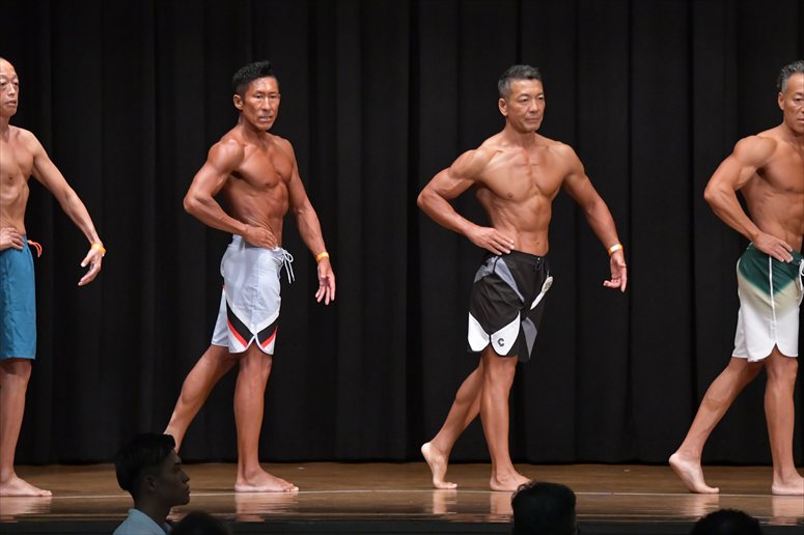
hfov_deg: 10.2
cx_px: 402
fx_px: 4509
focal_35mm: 202
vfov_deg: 6.8
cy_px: 268
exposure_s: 1/400
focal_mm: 135
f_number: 5.6
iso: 6400
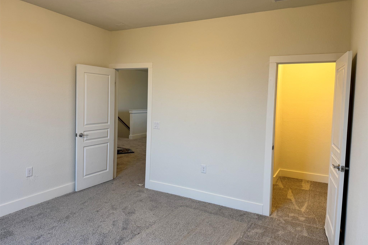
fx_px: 256
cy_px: 110
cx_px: 184
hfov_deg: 71.5
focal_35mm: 25
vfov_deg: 51.2
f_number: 1.78
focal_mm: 6.76
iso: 125
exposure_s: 1/60
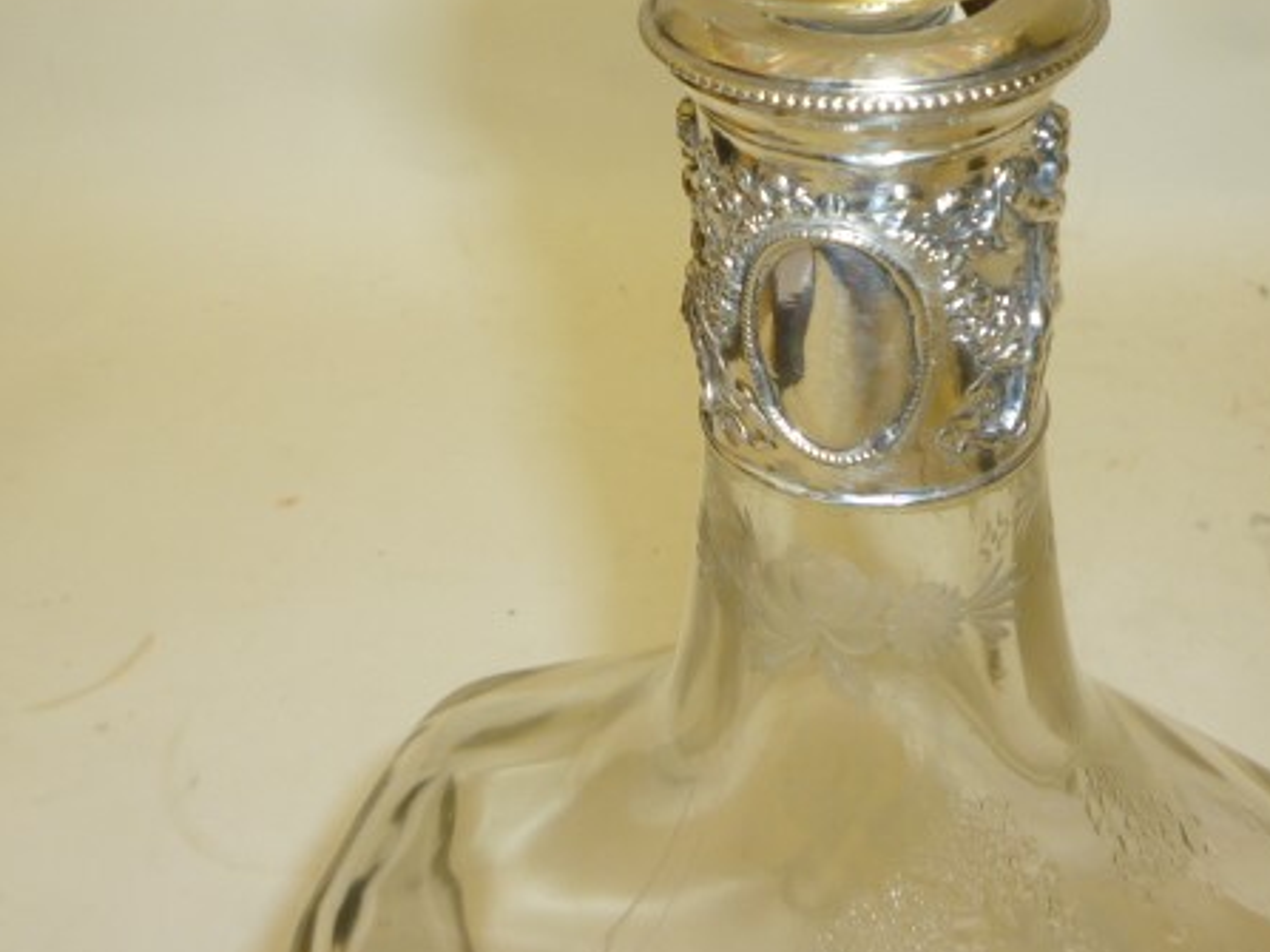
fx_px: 1944
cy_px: 335
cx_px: 719
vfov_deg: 27.4
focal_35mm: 53
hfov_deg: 36.1
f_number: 4
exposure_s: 1/30
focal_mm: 5.2
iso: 100
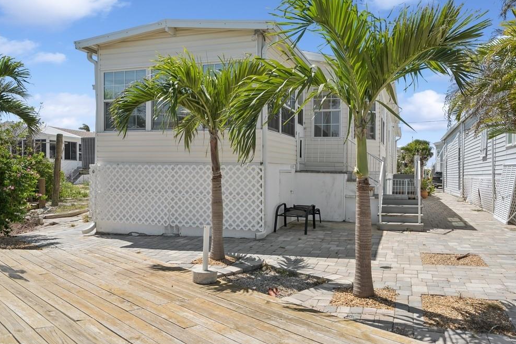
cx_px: 255
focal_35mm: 29
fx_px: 416
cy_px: 173
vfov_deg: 45.0
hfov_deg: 63.6
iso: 200
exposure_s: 1/400
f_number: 8
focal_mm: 28
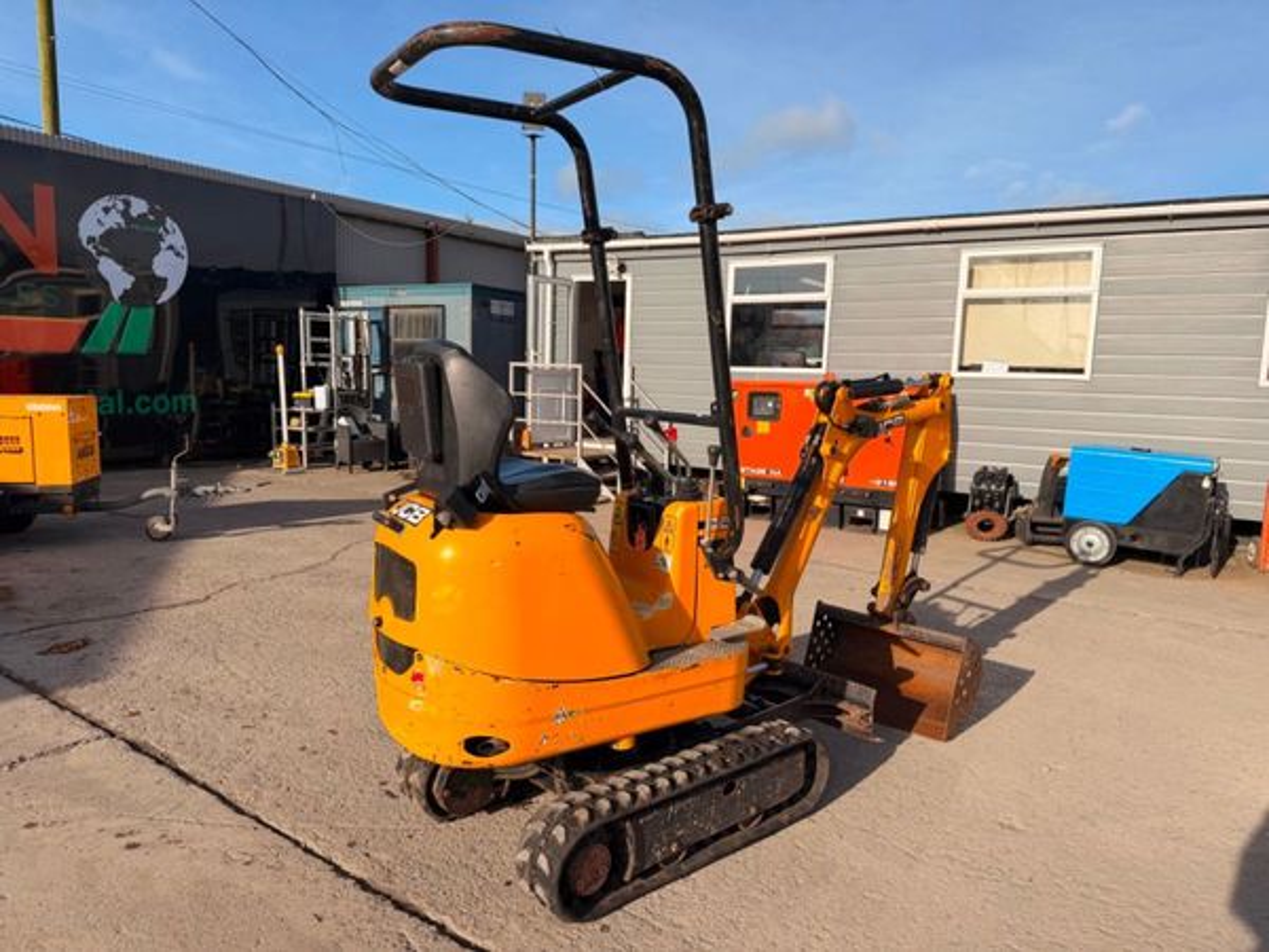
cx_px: 634
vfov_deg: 56.8
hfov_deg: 71.6
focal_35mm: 24
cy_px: 476
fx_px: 880
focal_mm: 6.76
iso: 80
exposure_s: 1/3759
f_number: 1.78
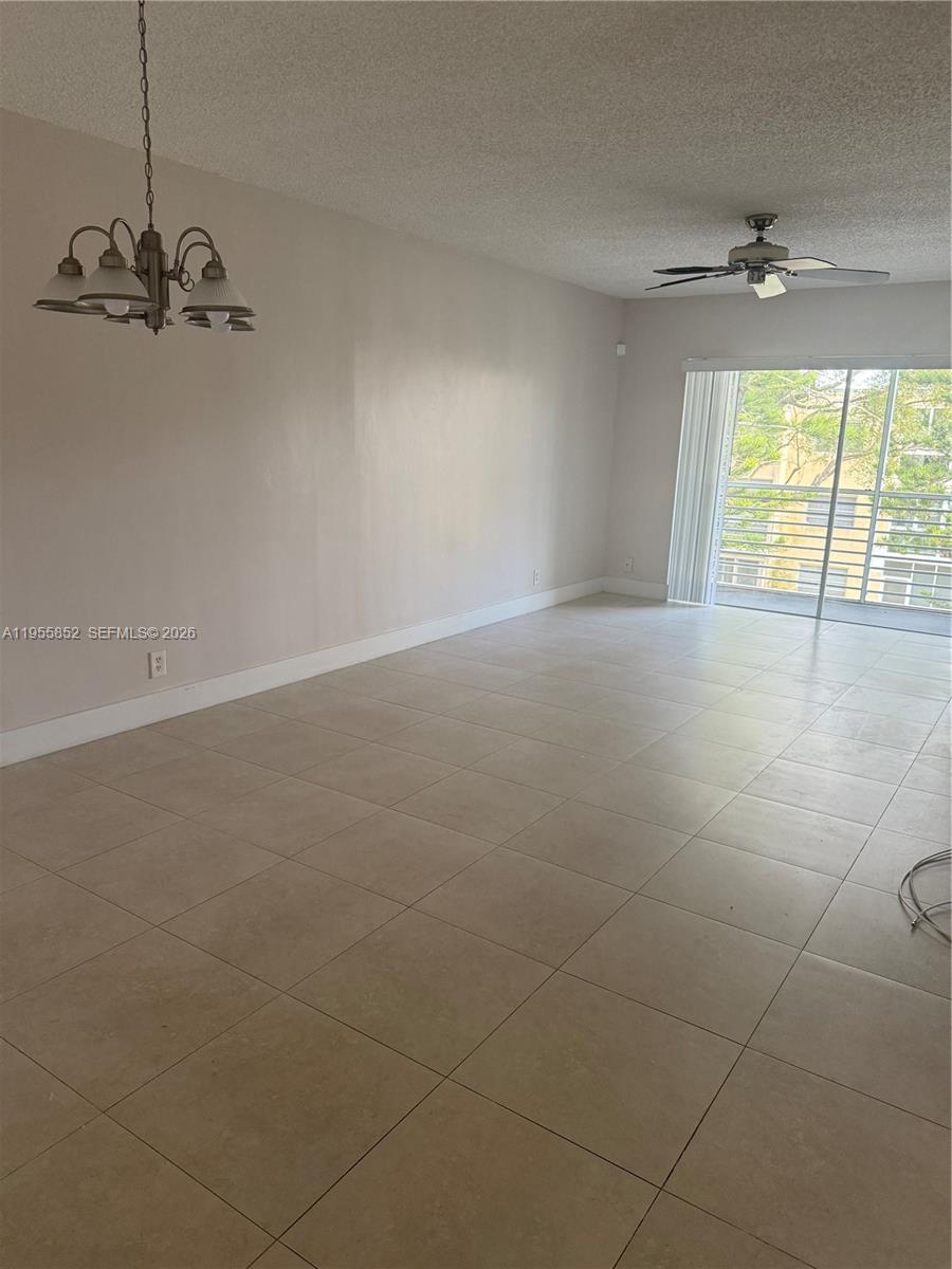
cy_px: 634
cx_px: 476
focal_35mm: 24
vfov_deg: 71.6
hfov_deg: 56.8
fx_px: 880
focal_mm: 6.76
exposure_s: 1/60
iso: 250
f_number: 1.78
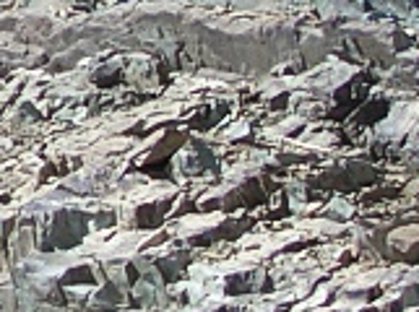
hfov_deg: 7.0
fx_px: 3176
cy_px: -218
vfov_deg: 5.6
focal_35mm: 263
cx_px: -643
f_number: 5.6
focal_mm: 7.1
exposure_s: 1/320
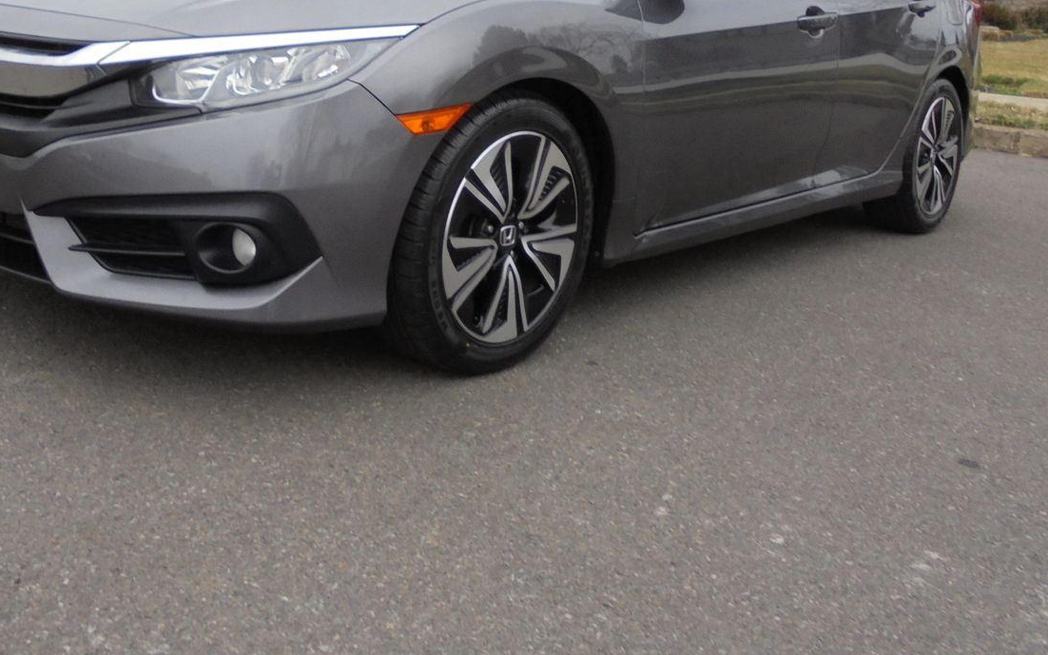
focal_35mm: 40
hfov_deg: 49.1
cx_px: 443
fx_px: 1143
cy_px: 90
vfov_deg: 30.8
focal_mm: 4.6
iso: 100
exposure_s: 1/60
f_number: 3.5
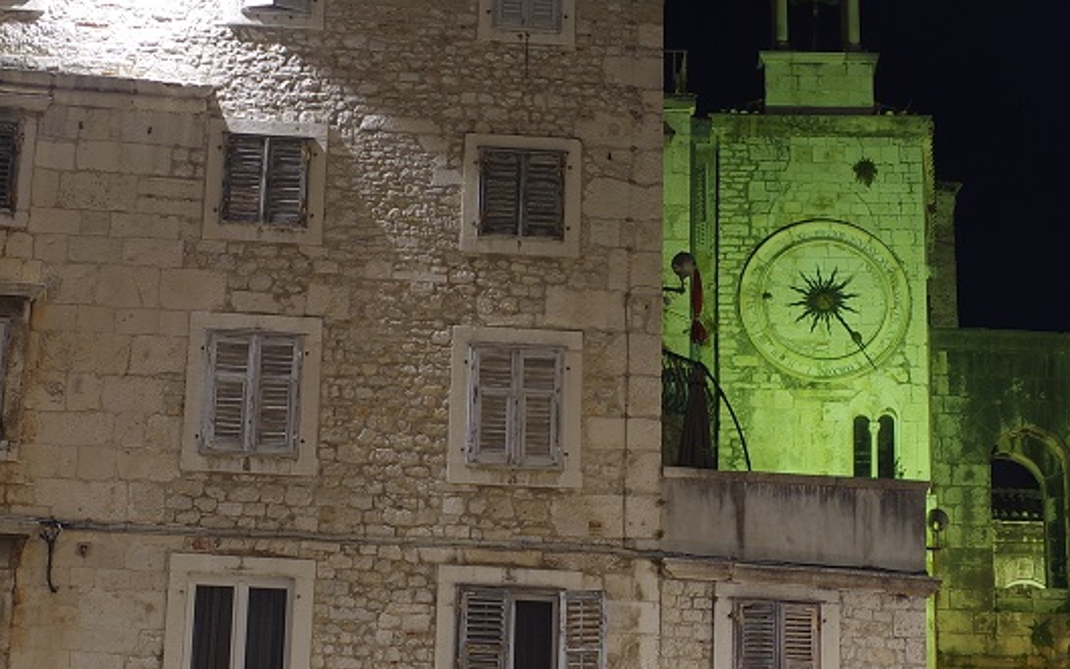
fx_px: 2546
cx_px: 613
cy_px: 386
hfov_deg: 23.7
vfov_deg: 15.0
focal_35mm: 87
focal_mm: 23
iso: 100
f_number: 8
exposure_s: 5
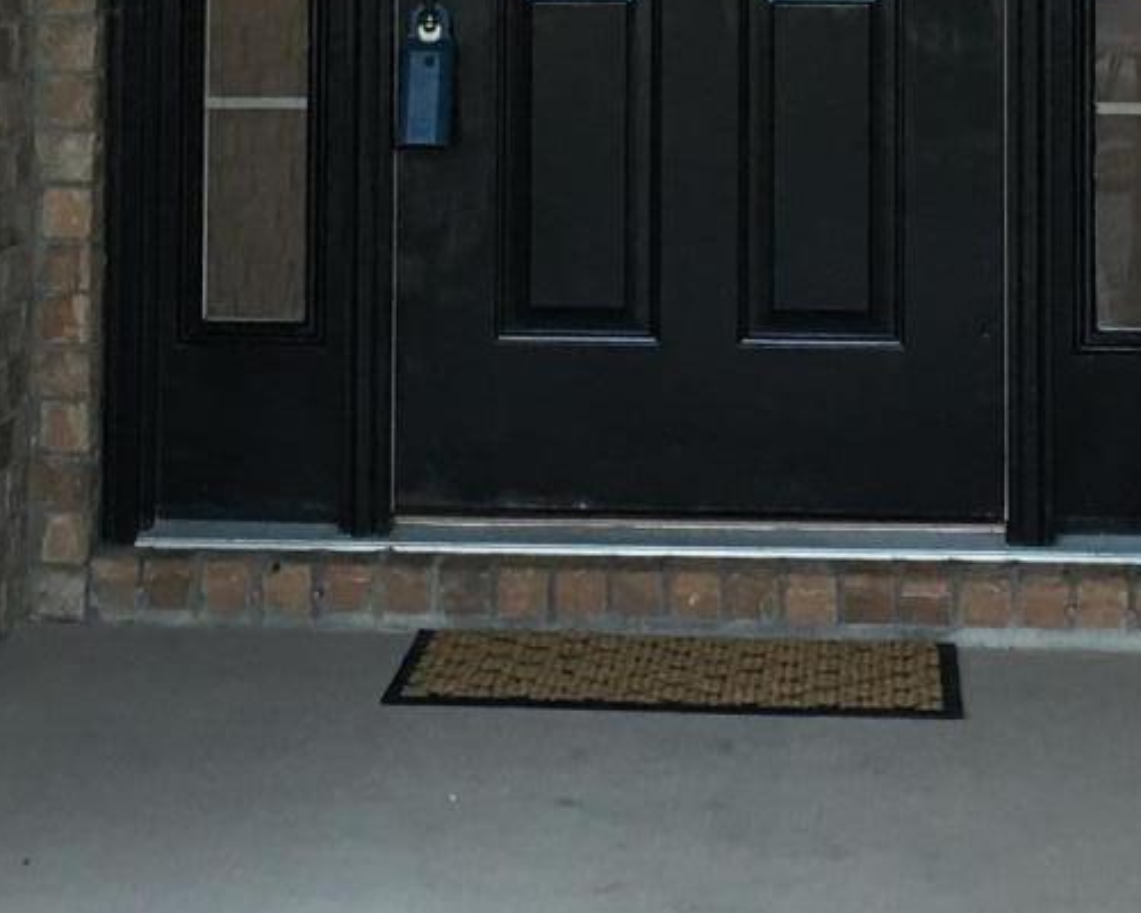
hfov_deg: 17.0
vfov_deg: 13.2
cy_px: -287
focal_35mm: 113
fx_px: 3817
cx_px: 626
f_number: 2.2
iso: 40
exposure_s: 1/30
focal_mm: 4.15
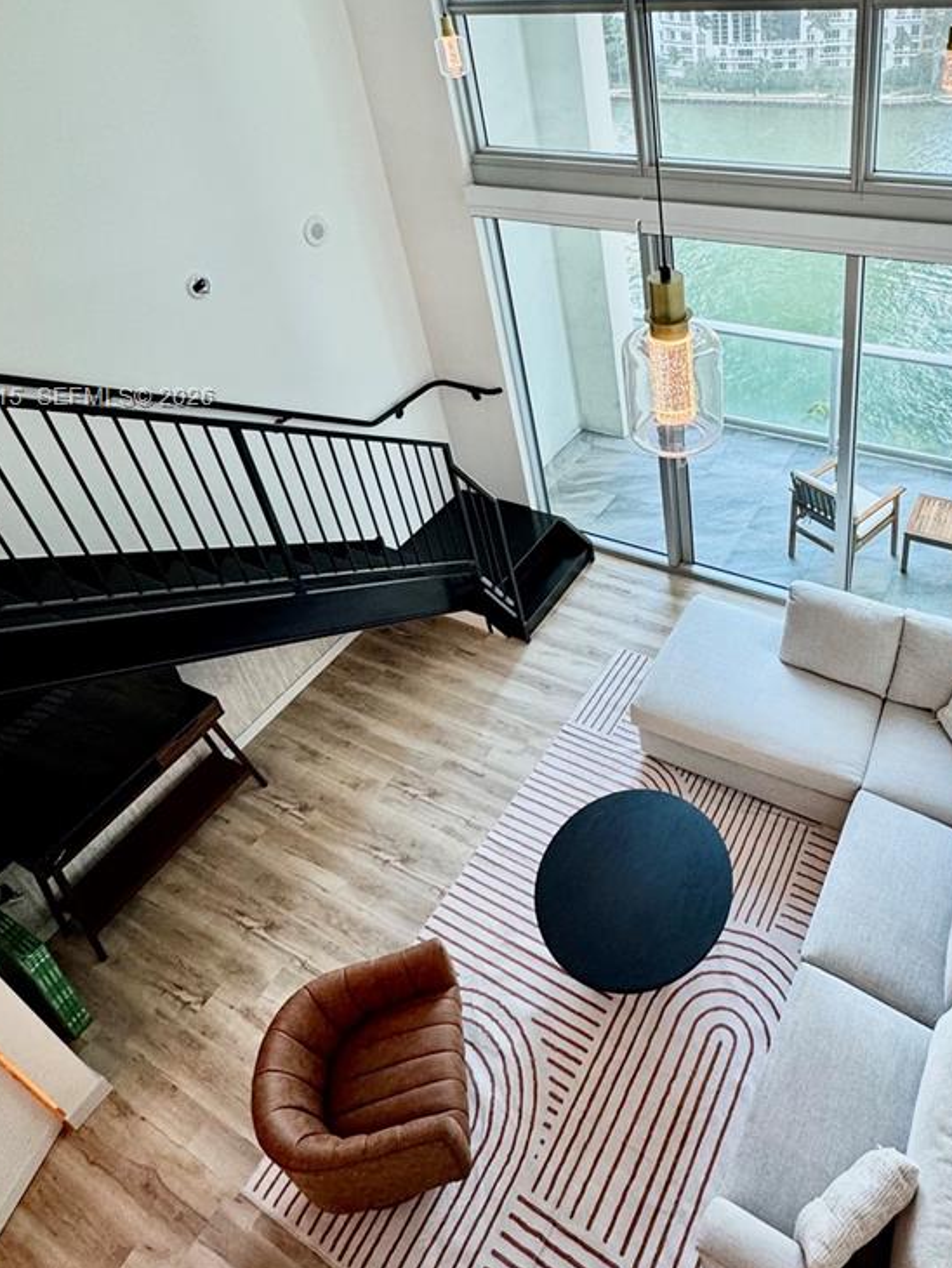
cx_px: 674
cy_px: 400
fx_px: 843
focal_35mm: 23
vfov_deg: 71.2
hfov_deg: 56.9
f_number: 2.2
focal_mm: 2.22
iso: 200
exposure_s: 1/60
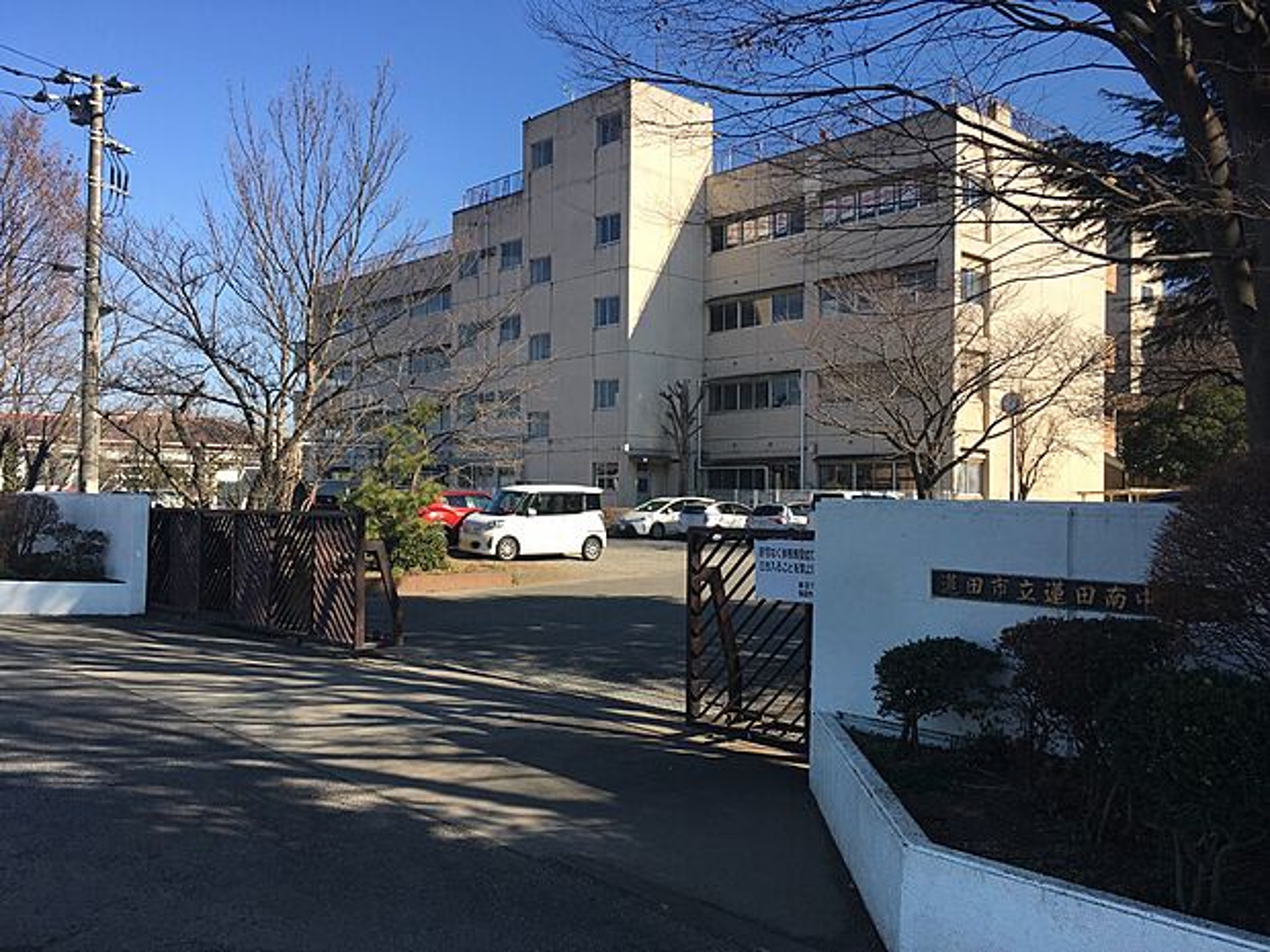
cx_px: 635
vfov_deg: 48.2
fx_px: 1064
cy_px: 476
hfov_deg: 61.7
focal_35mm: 29
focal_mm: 4.15
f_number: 2.2
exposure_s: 1/1148
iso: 25
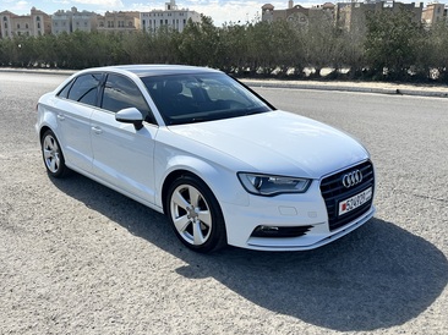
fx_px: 388
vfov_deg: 46.7
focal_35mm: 30
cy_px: 152
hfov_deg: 59.9
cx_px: 200
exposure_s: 1/3861
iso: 80
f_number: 1.78
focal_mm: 6.86
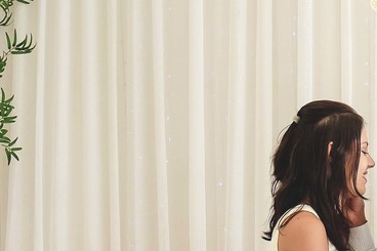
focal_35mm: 88
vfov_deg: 15.2
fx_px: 921
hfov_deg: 22.1
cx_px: 395
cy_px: 263
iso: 500
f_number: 4
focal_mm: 18
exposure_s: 1/160
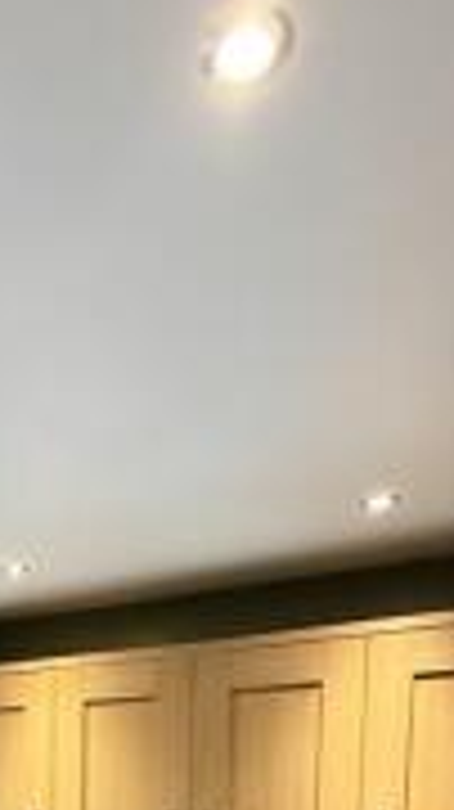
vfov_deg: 41.8
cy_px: 907
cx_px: 0
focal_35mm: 37
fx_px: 793
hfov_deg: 29.8
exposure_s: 1/50
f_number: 2.2
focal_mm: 2.22
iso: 640
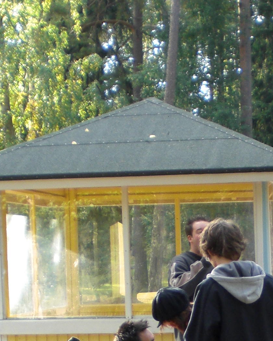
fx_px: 1091
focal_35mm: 108
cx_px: 218
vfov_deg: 17.5
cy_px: 317
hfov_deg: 14.2
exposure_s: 1/60
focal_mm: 6.3
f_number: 3.1
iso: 100
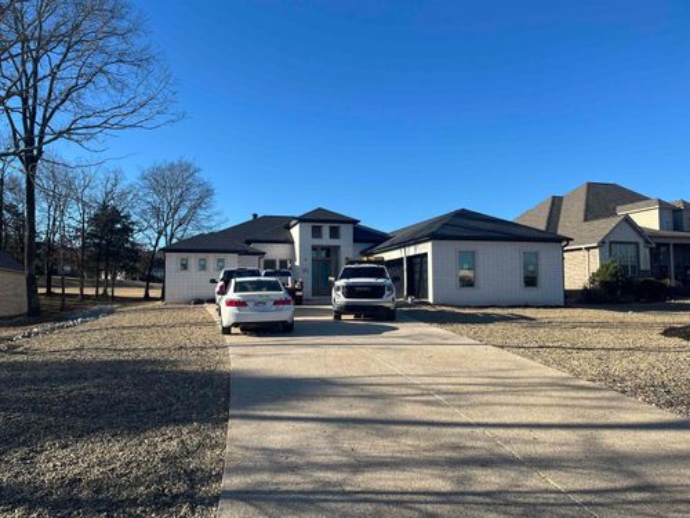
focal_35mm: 26
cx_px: 345
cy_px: 259
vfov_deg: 53.1
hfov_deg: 67.3
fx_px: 518
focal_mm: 5.1
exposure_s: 1/2632
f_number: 1.6
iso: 50
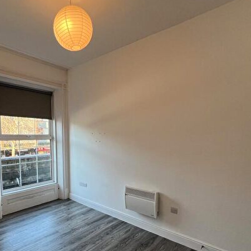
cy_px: 155
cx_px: 94
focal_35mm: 20
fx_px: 164
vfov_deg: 73.7
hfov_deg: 73.6
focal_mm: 1.57
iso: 100
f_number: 1.8
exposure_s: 1/100
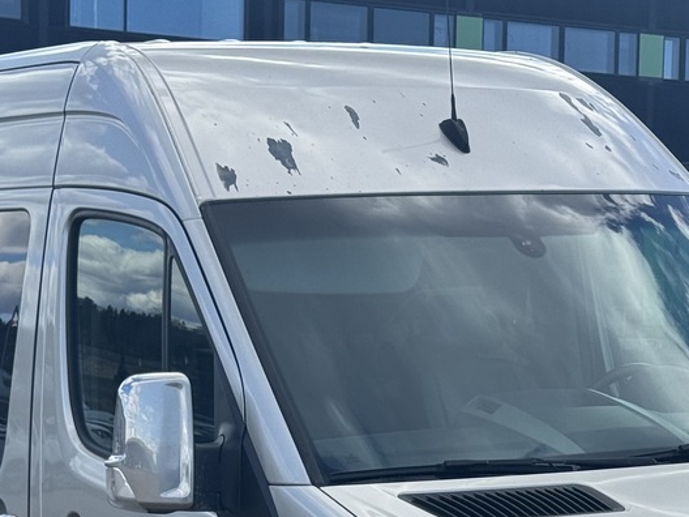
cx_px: 309
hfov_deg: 15.1
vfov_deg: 11.2
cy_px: 514
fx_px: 2607
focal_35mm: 131
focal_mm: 6.76
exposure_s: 1/2179
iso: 64
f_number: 1.78
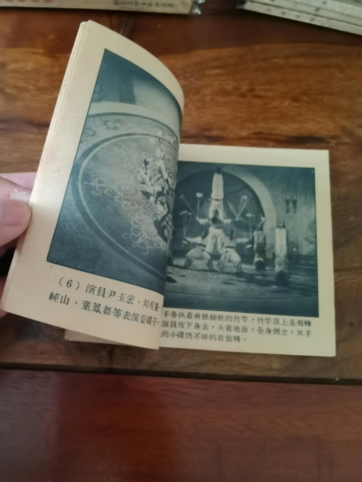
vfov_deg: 65.3
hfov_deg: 51.4
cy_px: 241
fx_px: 376
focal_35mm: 27
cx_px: 181
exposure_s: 1/16.7
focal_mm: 2.26
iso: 800
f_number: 2.2
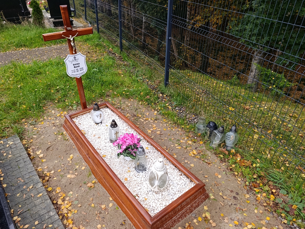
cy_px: 119
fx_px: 211
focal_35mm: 24
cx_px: 152
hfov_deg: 71.6
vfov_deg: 56.8
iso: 64
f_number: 1.6
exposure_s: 1/100
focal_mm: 6.14
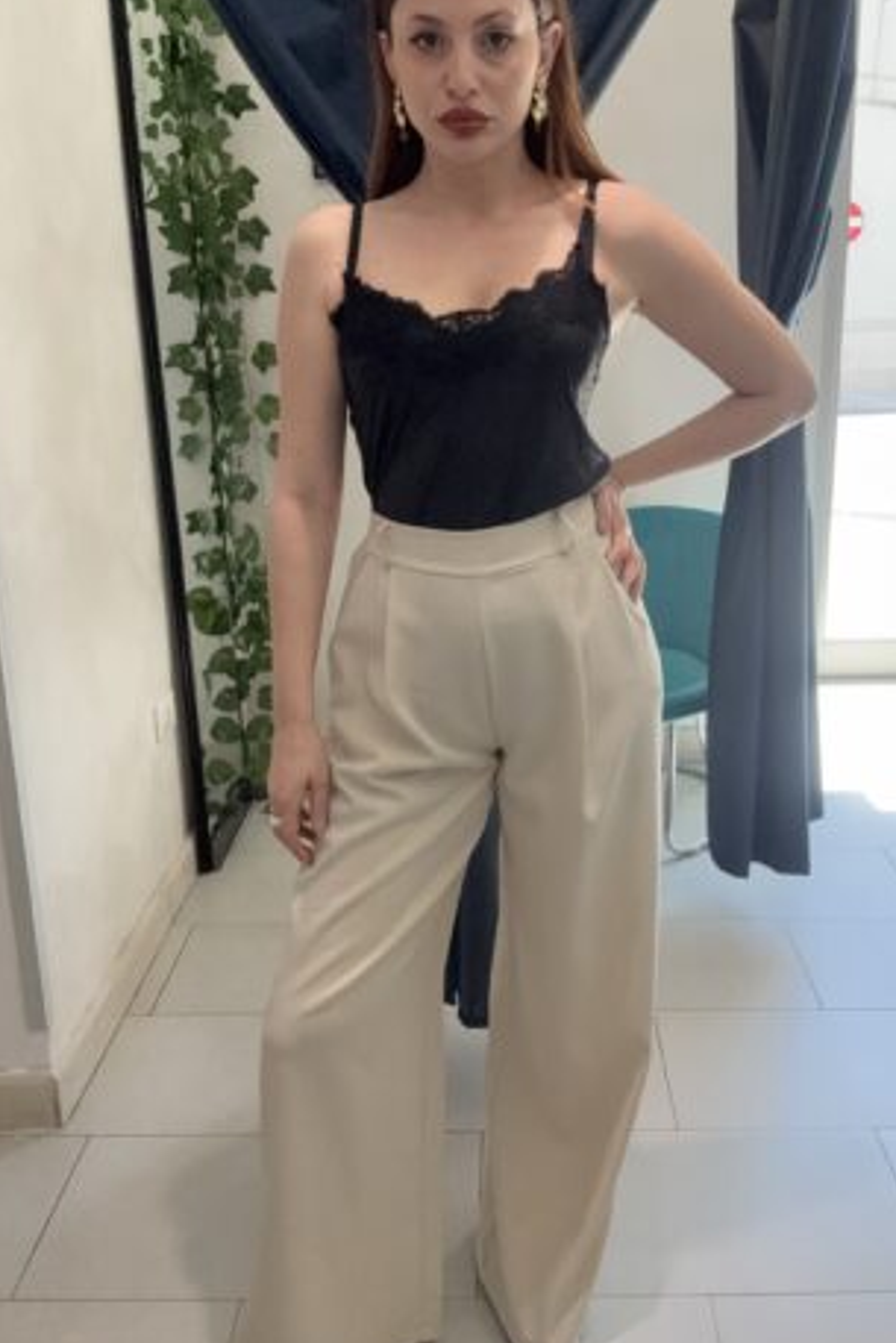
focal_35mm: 30
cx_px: 505
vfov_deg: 61.6
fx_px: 1119
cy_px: 575
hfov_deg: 43.5
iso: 80
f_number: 1.9
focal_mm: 2.69
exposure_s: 1/112
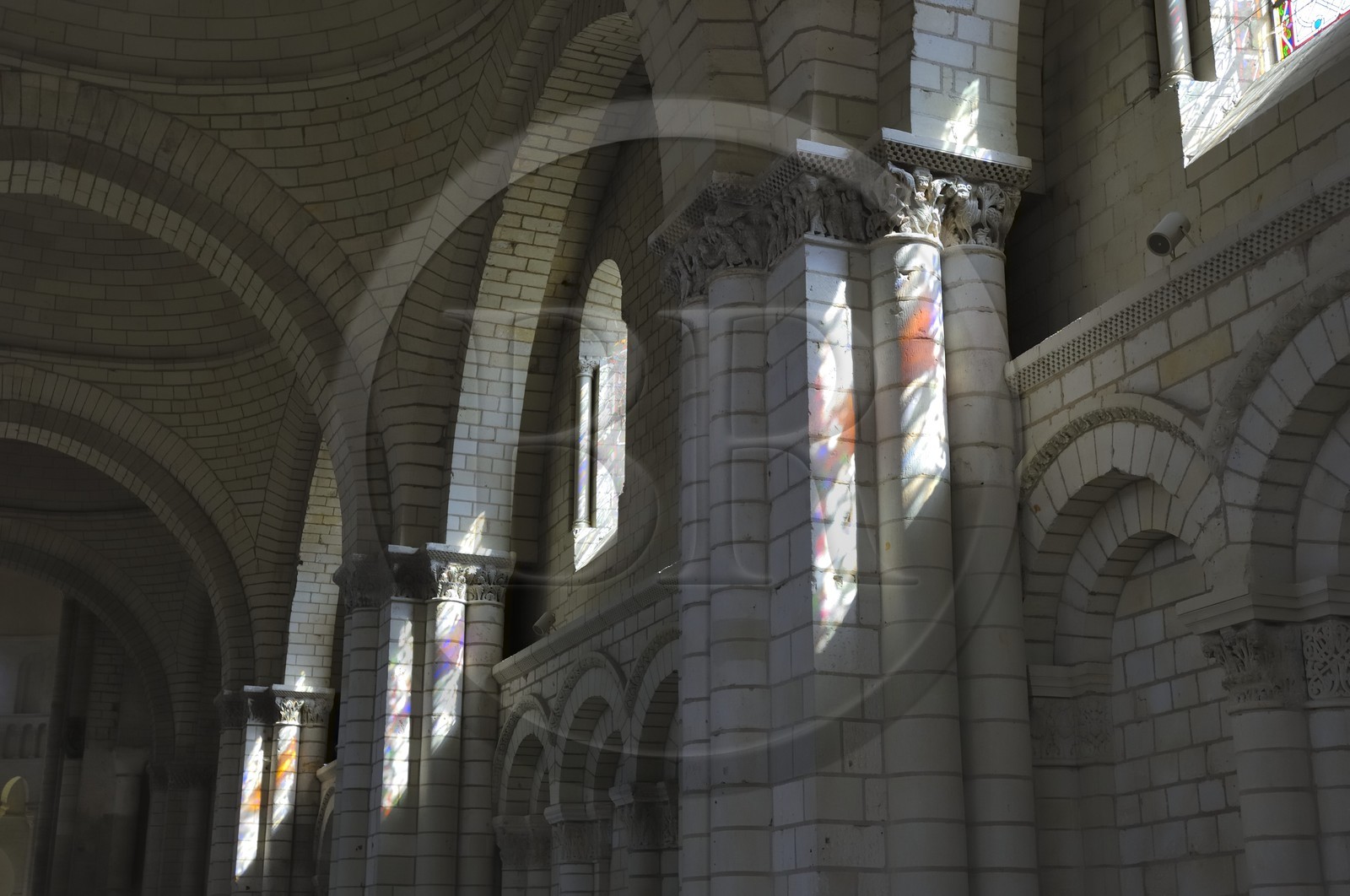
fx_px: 1685
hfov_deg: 43.7
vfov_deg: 29.8
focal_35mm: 45
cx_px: 675
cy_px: 448
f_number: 7.1
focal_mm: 30
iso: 100
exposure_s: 1/15
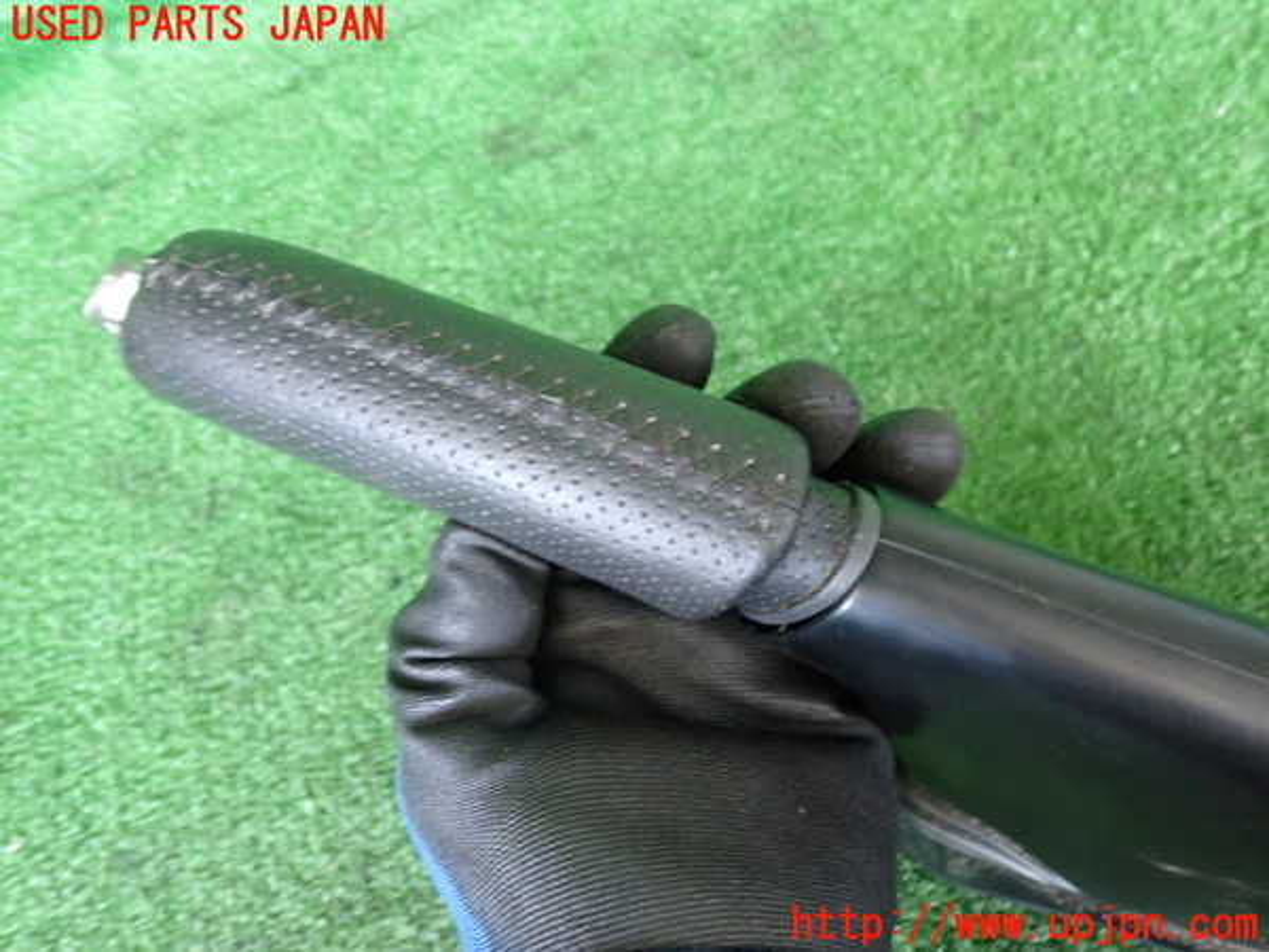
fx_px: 1100
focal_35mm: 30
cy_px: 476
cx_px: 634
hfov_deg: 60.0
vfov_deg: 46.8
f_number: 2.3
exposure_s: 1/30
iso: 640
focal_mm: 5.4
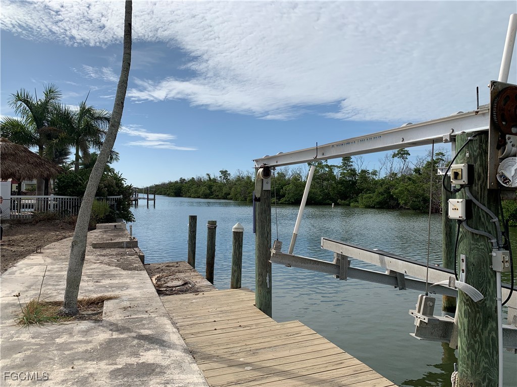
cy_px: 194
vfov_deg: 53.1
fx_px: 388
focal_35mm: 26
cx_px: 258
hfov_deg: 67.3
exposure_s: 1/5714
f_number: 1.8
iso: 25
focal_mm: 4.25
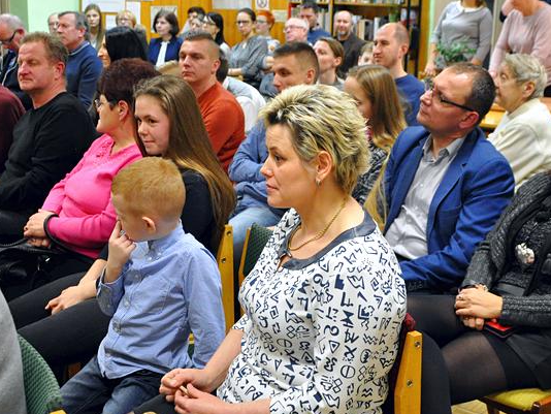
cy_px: 192
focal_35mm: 55
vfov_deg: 26.6
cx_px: 284
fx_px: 876
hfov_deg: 34.9
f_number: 4.5
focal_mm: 24
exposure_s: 1/80
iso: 2000
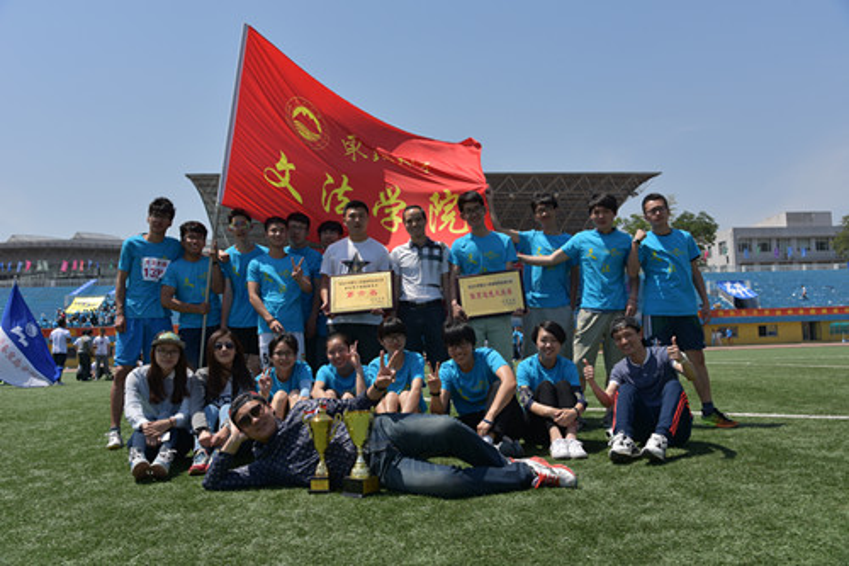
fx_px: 731
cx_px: 424
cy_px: 283
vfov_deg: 42.3
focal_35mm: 31
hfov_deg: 60.3
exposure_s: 1/640
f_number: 6.3
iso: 160
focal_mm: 31
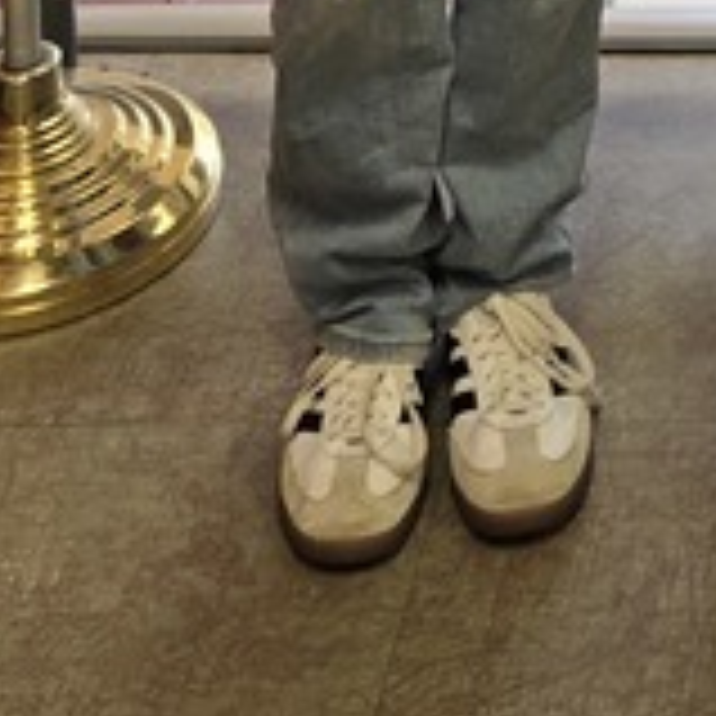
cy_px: -1216
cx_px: 1045
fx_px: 3066
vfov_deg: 10.6
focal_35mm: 131
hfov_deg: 12.7
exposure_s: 1/75.1
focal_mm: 5.4
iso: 25
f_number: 1.8
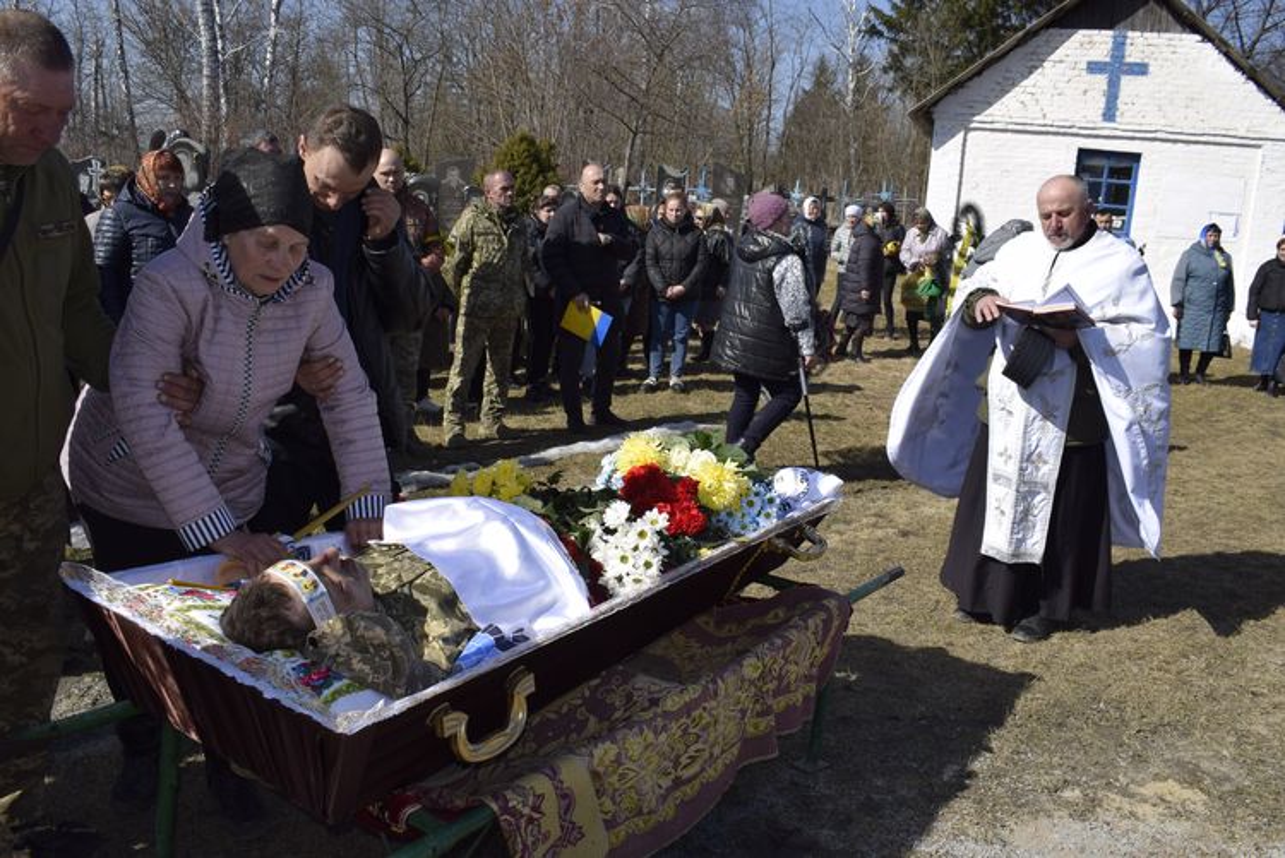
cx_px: 642
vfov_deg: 41.8
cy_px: 429
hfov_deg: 59.5
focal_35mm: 32
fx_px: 1125
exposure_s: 1/200
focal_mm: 21
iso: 100
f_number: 11
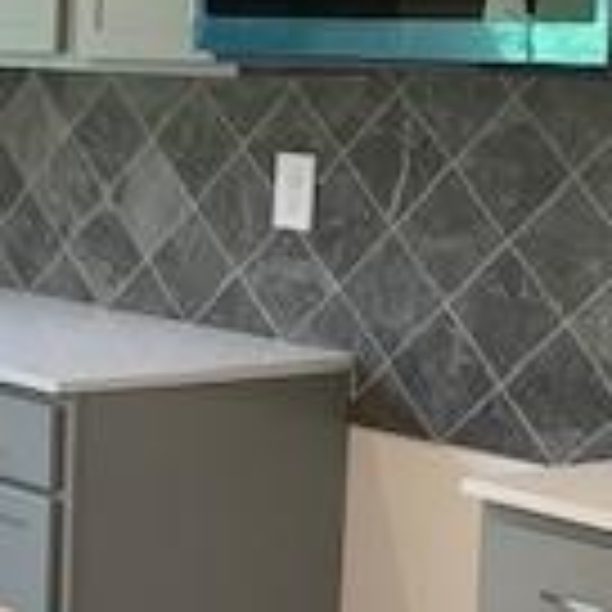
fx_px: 2160
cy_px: 189
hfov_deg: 14.8
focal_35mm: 108
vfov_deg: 16.1
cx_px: -360
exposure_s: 1/120
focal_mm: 4.25
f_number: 1.8
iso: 50
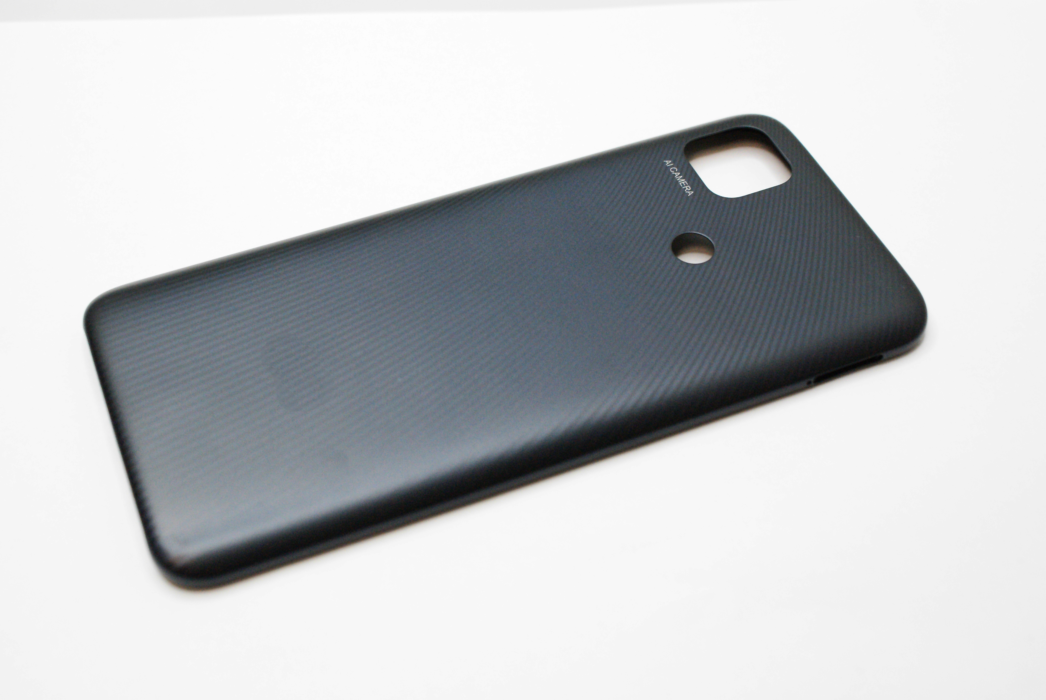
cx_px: 523
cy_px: 350
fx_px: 1309
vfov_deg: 29.9
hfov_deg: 43.6
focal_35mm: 45
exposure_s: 1/320
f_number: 5
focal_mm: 30
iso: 1600
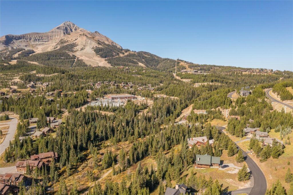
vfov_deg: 46.4
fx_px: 228
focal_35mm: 28
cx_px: 146
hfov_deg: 65.5
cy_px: 98
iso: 100
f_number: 8
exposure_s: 1/160
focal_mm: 10.26
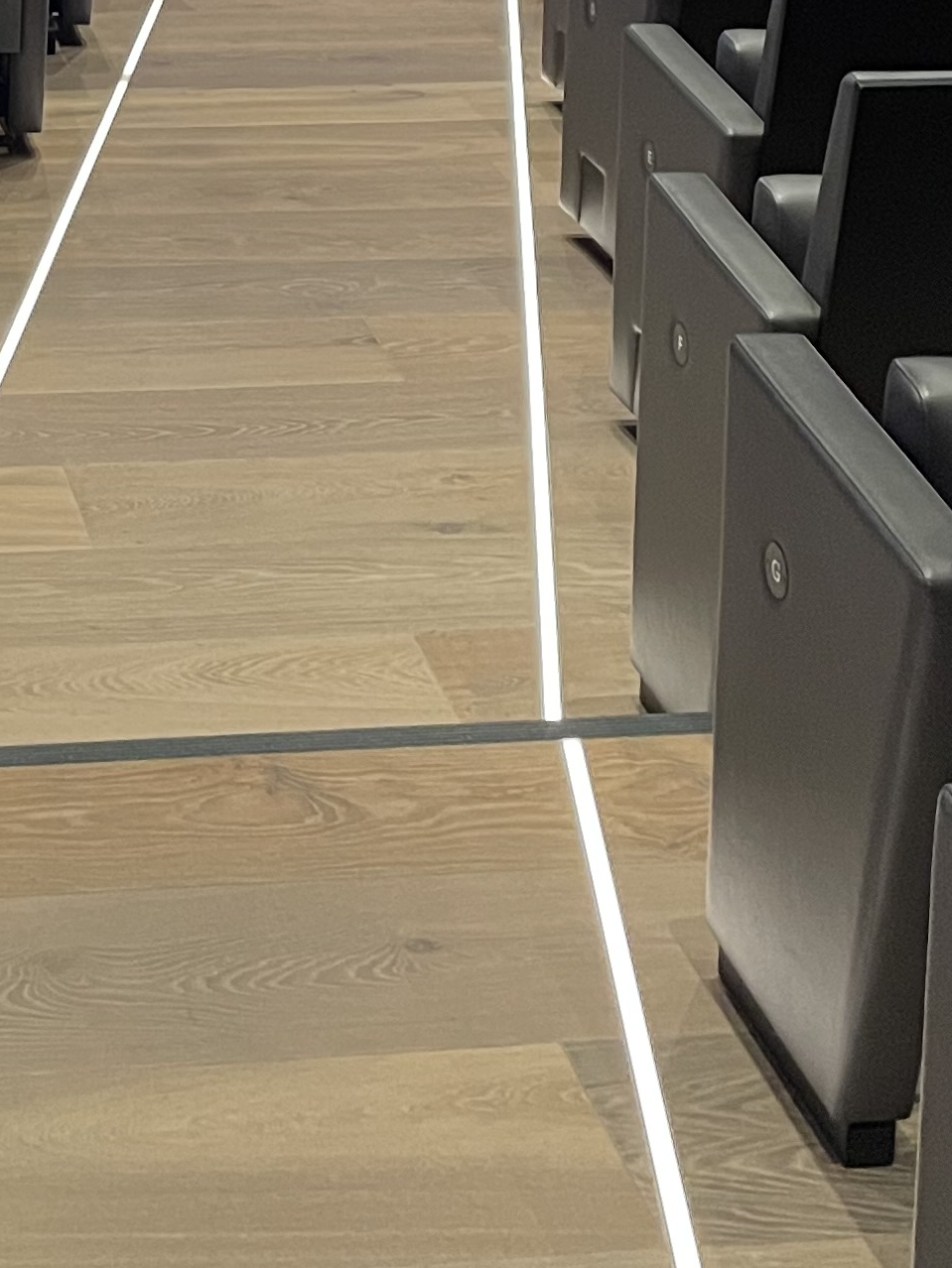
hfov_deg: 17.6
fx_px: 3006
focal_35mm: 82
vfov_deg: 22.0
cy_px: -272
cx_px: -13
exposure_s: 1/30
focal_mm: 4.2
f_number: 1.6
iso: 640
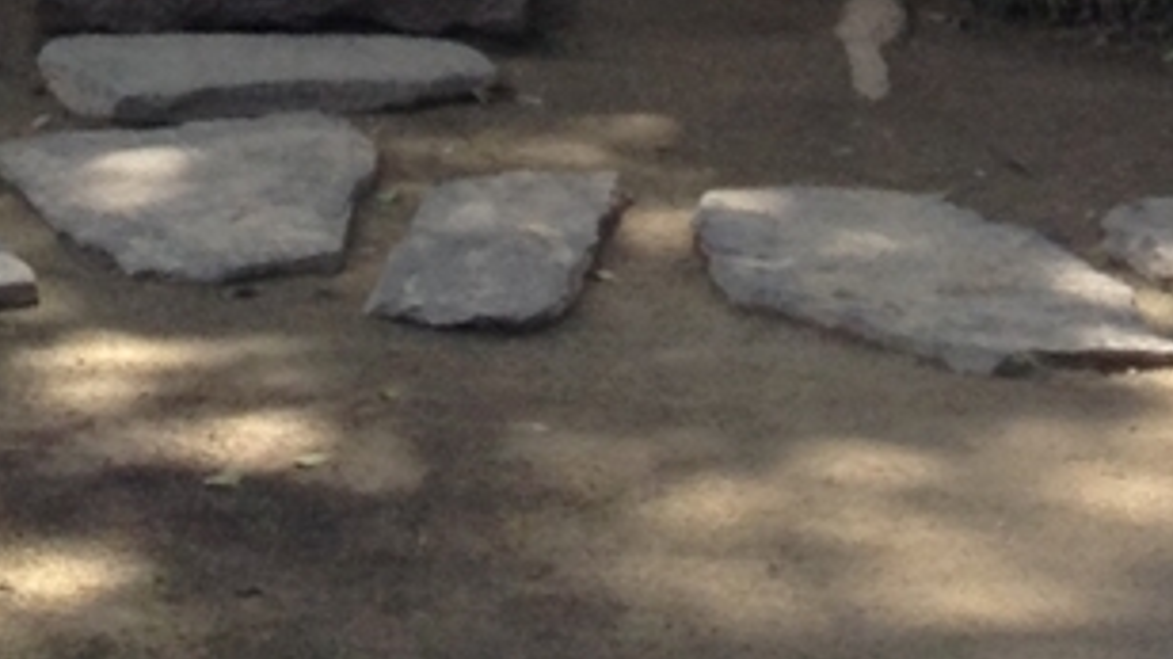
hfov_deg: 15.1
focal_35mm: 140
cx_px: -23
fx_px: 4353
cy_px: -1368
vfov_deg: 7.5
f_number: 2.4
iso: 25
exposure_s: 1/281
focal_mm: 3.3
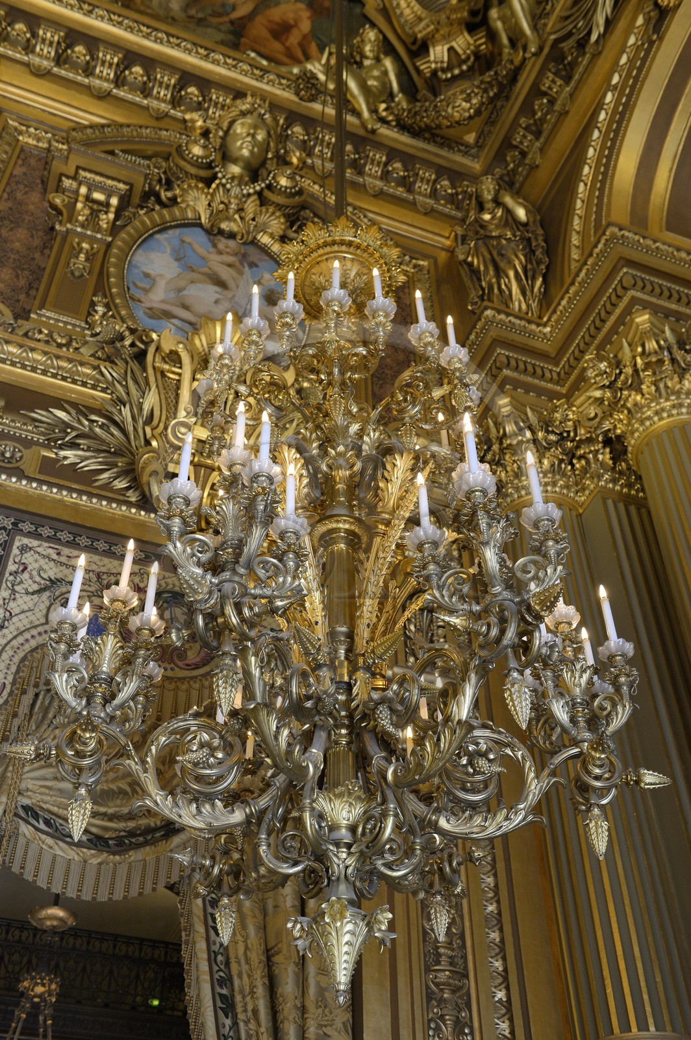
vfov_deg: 54.5
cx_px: 346
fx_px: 1009
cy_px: 520
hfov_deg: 37.8
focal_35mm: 35
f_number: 5
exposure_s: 1/40
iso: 1600
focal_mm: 35
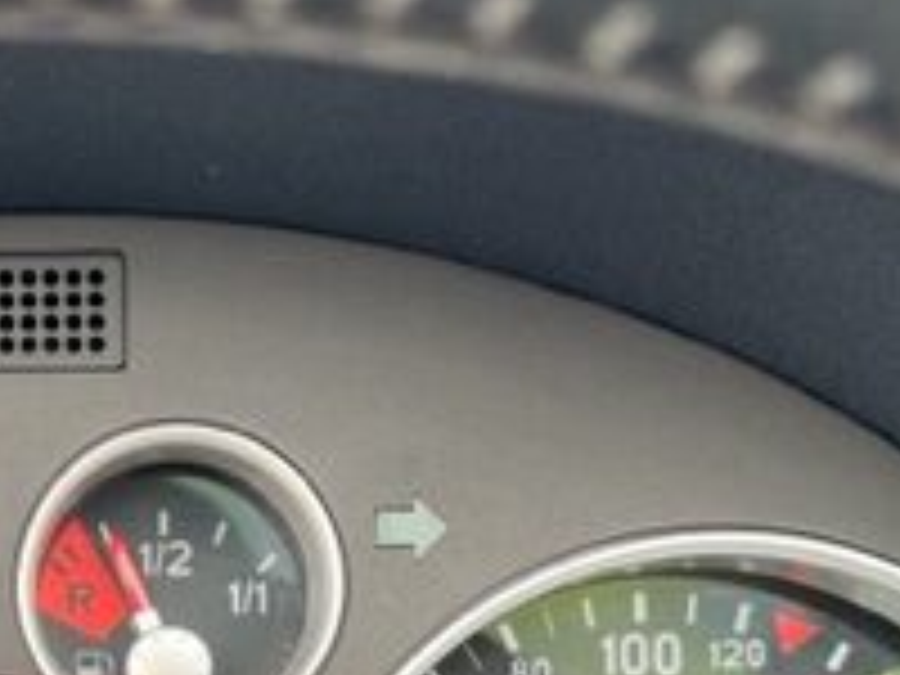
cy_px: 770
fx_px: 2158
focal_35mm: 83
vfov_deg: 17.1
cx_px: 14
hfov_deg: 22.7
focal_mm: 5.7
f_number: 1.5
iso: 64
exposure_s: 1/121
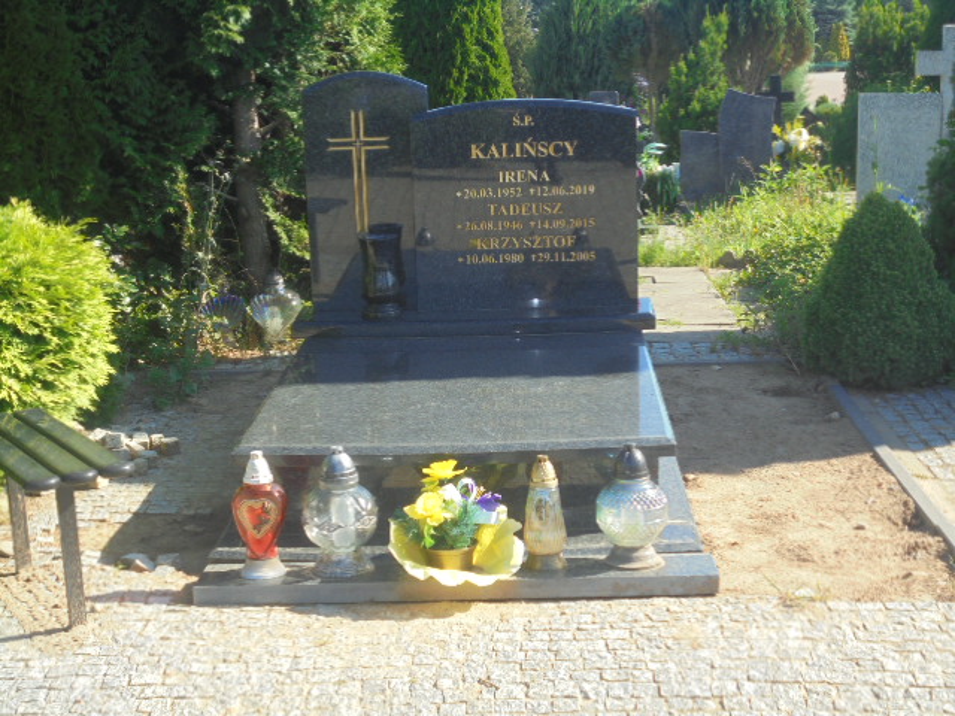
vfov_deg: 26.1
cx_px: 478
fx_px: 1545
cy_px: 358
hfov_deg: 34.3
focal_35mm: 56
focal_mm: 10.1
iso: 100
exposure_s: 1/160
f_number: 5.2
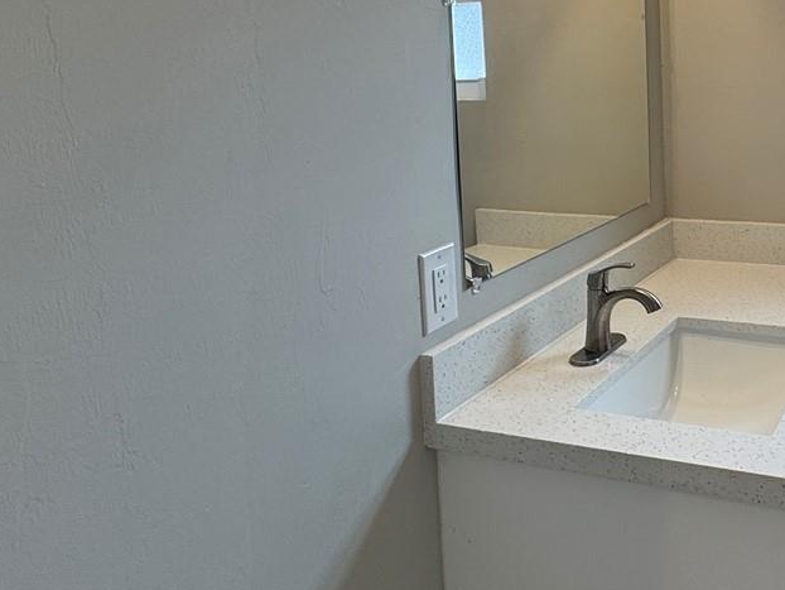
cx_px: 708
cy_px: 109
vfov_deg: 38.1
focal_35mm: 36
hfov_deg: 46.3
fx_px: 817
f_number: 2.2
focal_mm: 2.22
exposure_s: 1/120
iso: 64
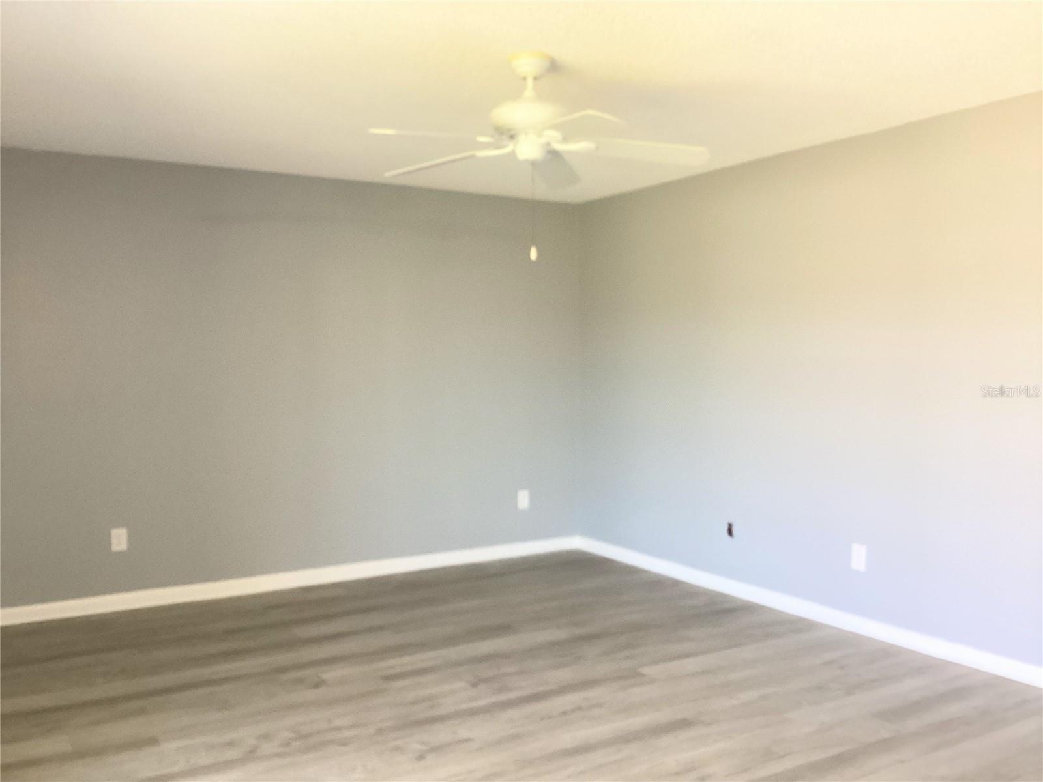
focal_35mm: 31
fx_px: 934
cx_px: 522
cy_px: 391
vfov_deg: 45.4
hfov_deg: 58.4
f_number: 2.4
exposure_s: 1/60
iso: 200
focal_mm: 3.3
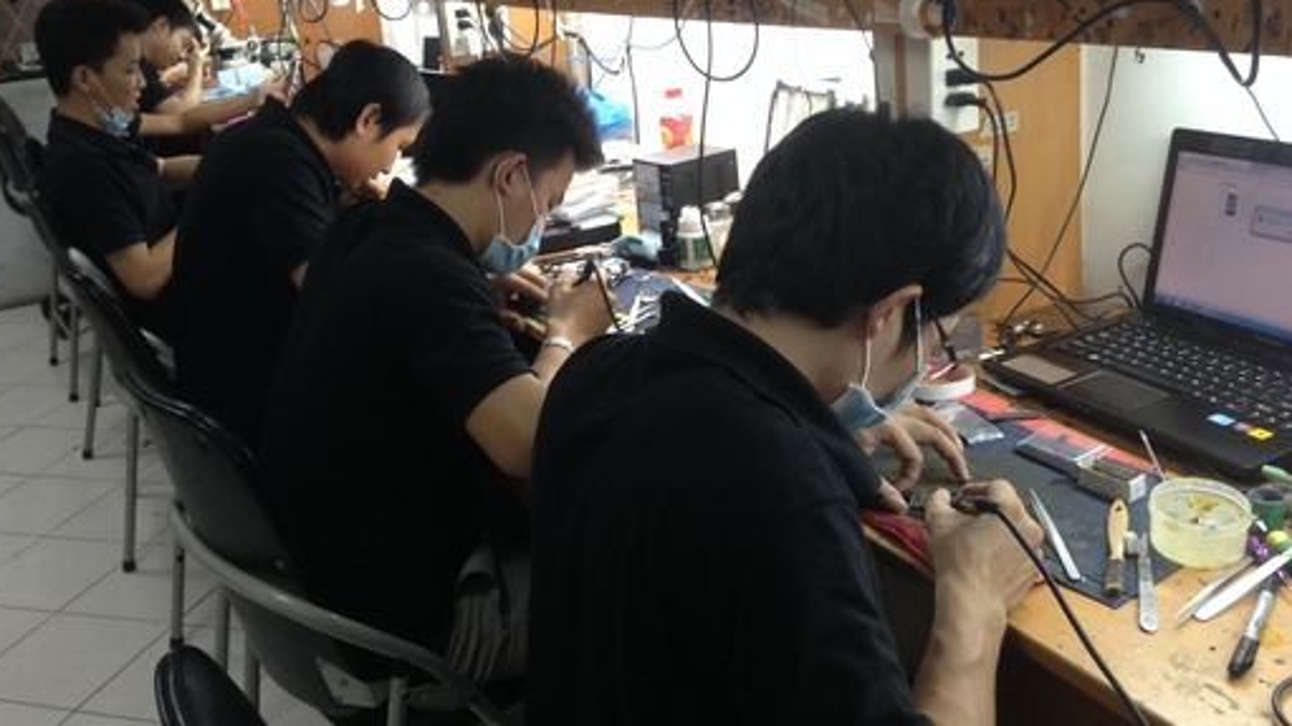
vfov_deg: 31.0
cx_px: 647
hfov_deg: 52.8
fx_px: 1301
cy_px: 252
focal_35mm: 38
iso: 125
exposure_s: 1/20
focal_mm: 4.12
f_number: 2.4
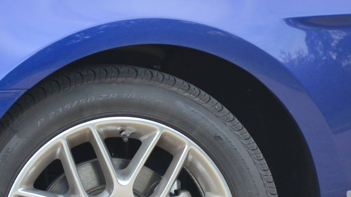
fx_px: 5985
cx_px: 132
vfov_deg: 1.9
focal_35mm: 643
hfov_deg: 3.4
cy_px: 217
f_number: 5.6
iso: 1400
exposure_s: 1/500
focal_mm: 200
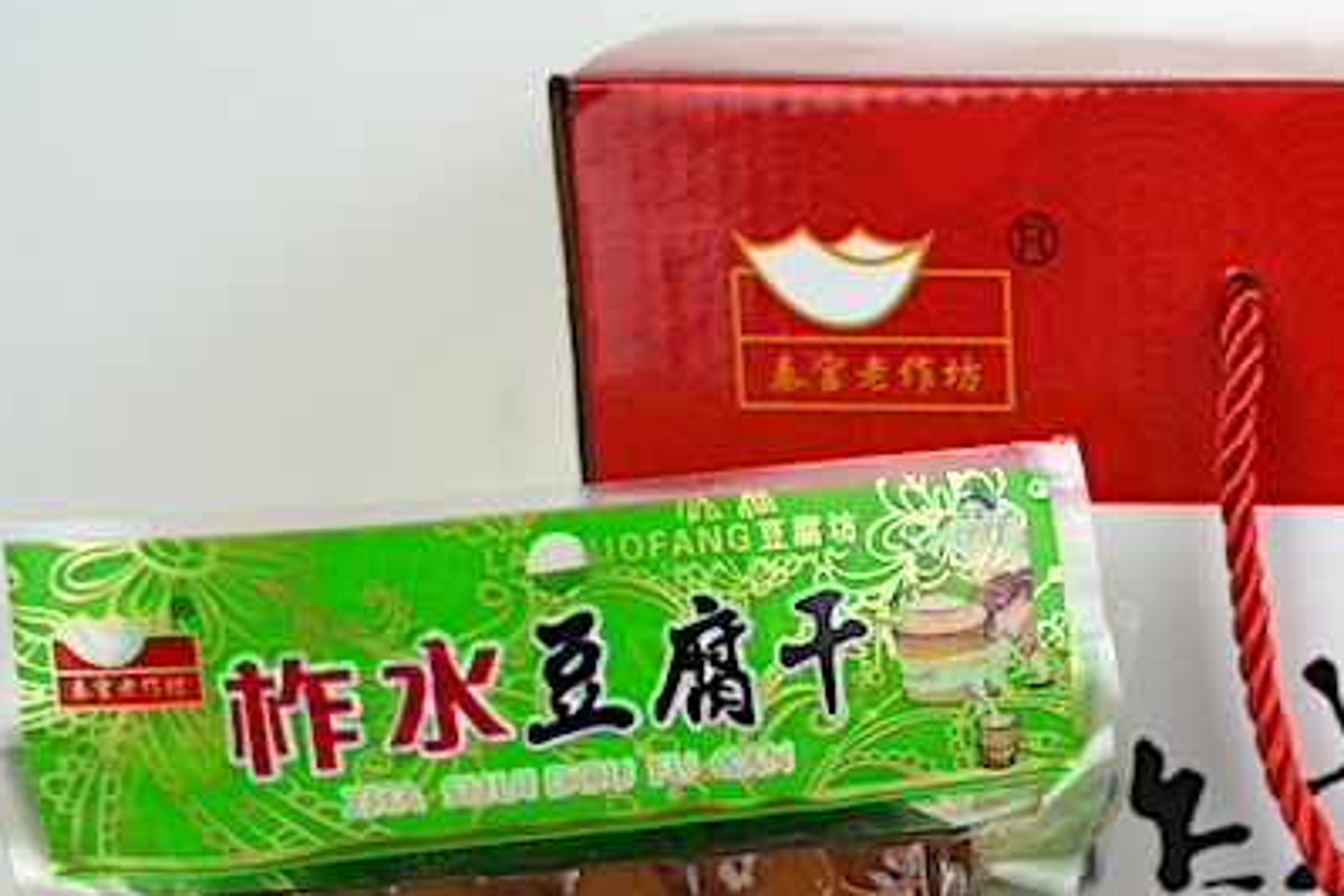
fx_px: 3472
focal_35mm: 93
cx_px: 1504
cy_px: 1115
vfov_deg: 14.2
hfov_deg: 20.8
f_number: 4
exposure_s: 1/160
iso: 250
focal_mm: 33
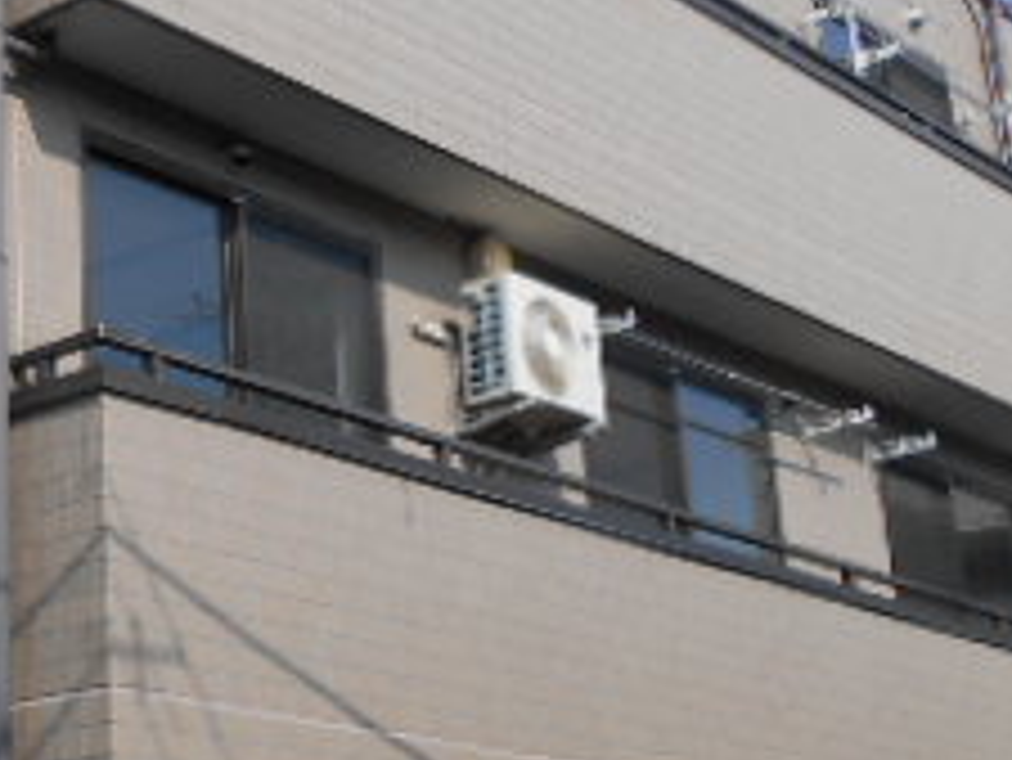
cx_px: -27
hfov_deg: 24.9
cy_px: 315
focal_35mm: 74
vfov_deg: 19.9
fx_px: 2165
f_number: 3.2
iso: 80
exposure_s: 1/800
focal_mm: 4.6
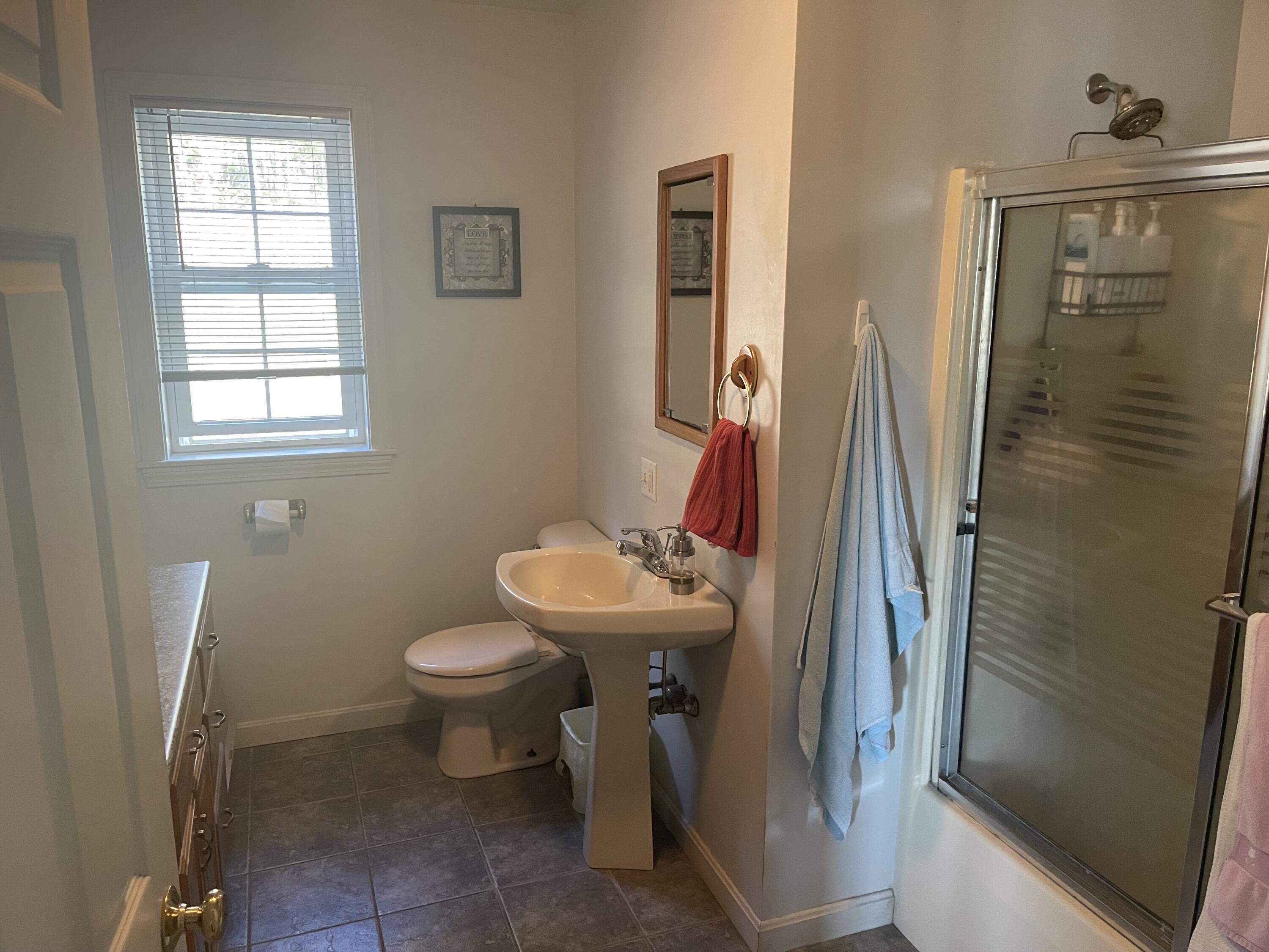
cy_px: 476
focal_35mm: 25
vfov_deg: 54.9
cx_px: 634
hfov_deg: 69.4
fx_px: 916
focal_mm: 5.1
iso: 400
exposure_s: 1/60
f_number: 1.6
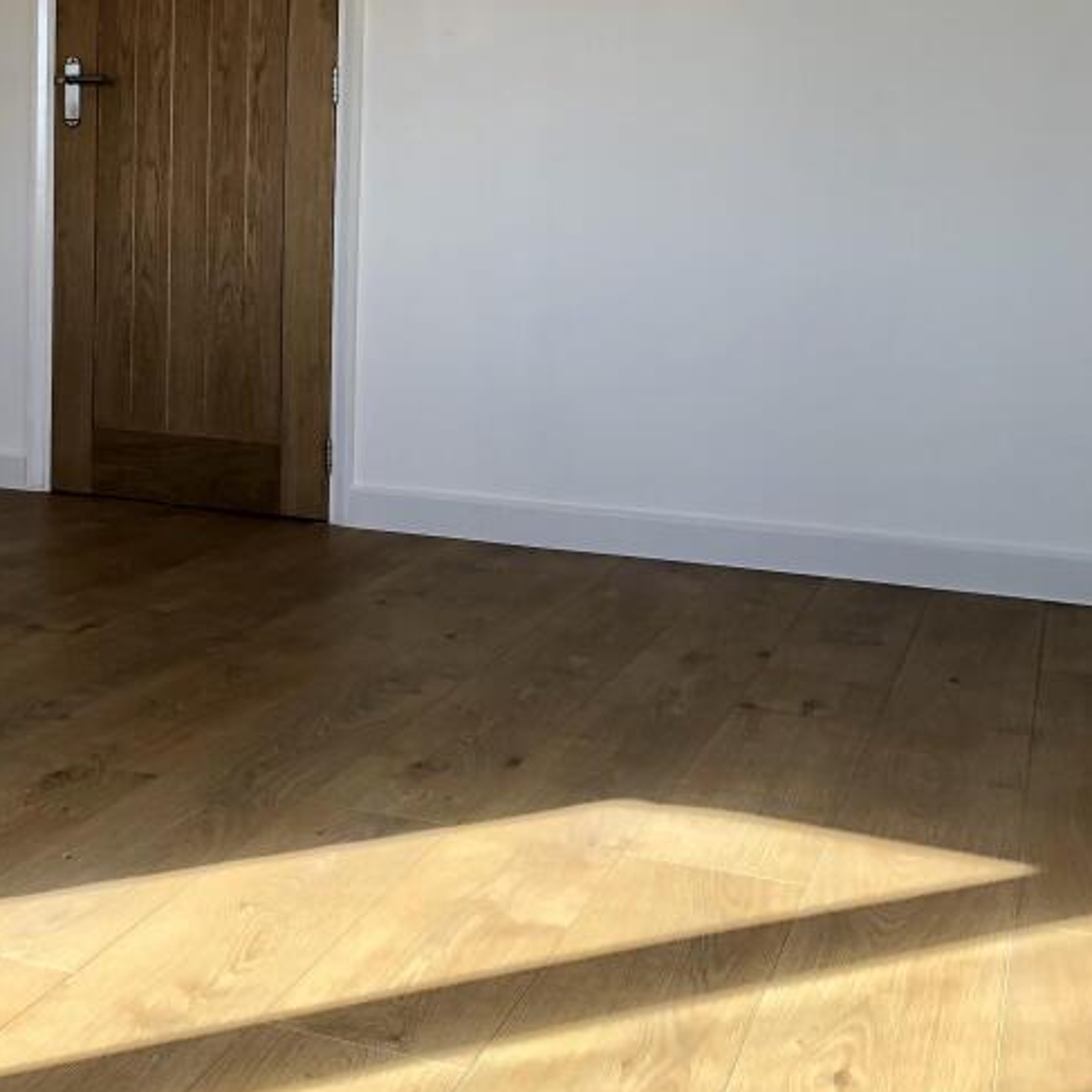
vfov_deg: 32.2
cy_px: 287
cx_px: 27
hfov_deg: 30.7
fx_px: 1856
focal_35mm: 52
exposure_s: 1/123
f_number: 1.8
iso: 20
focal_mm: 3.99
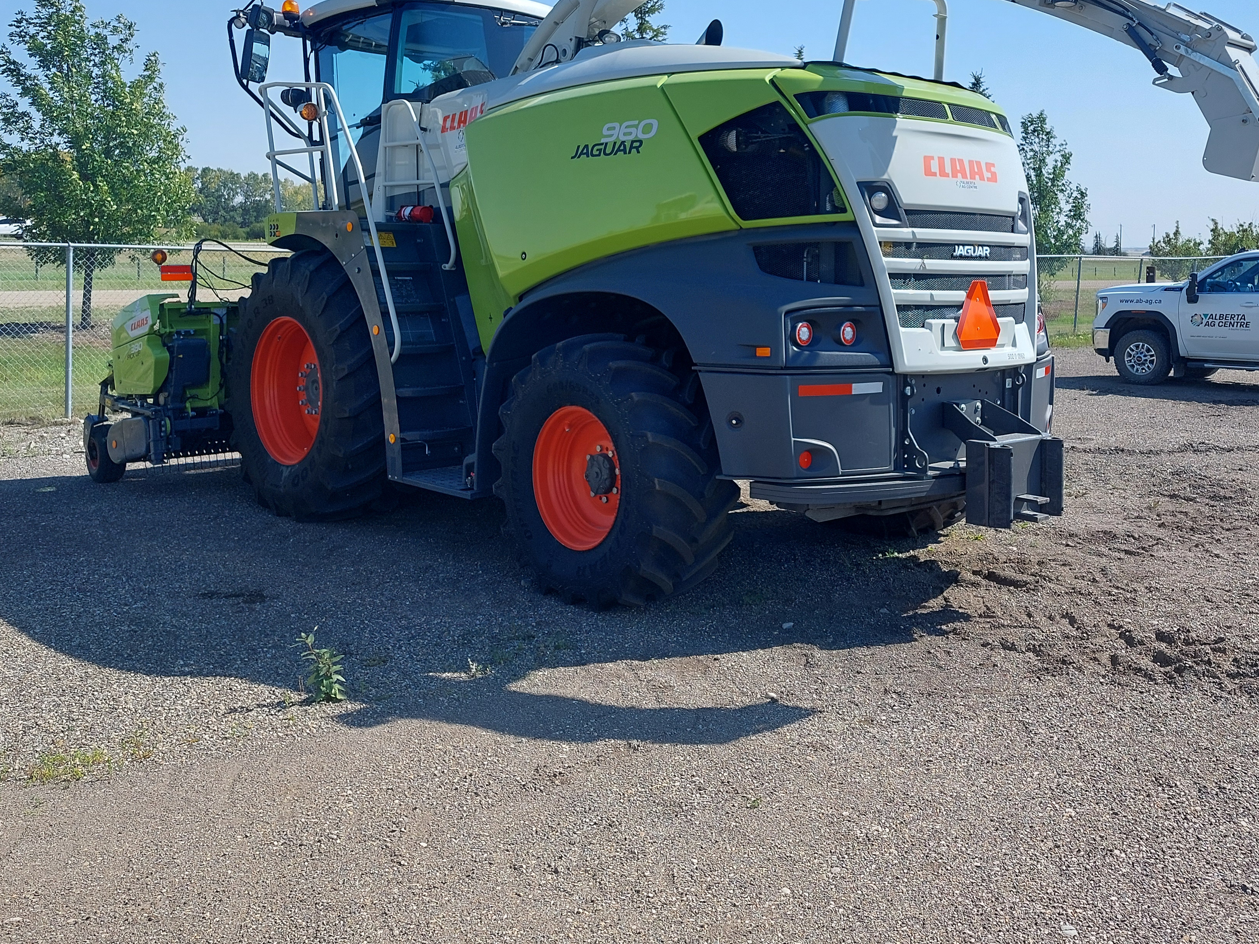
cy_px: 300
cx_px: 727
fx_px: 1237
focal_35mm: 34
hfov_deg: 53.7
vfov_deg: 41.2
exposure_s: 1/881
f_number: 1.8
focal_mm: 5.23
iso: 25
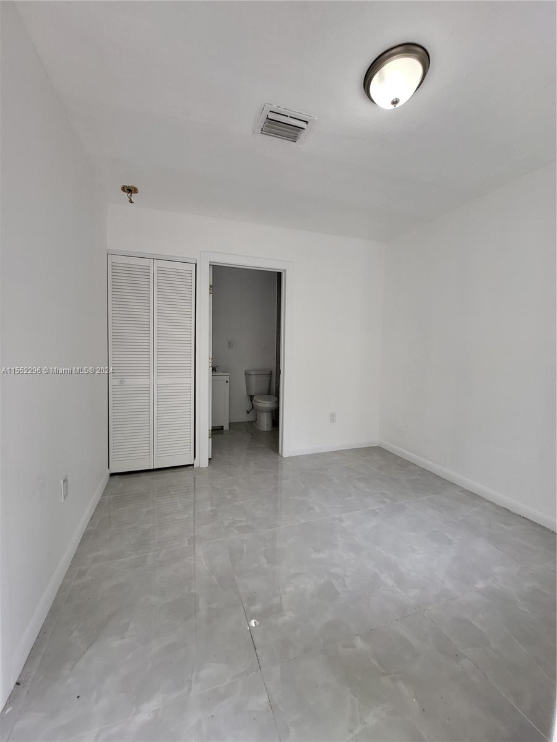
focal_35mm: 13
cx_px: 278
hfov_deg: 89.9
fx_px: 279
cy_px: 371
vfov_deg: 106.2
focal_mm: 1.74
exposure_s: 1/120
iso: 50
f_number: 2.2
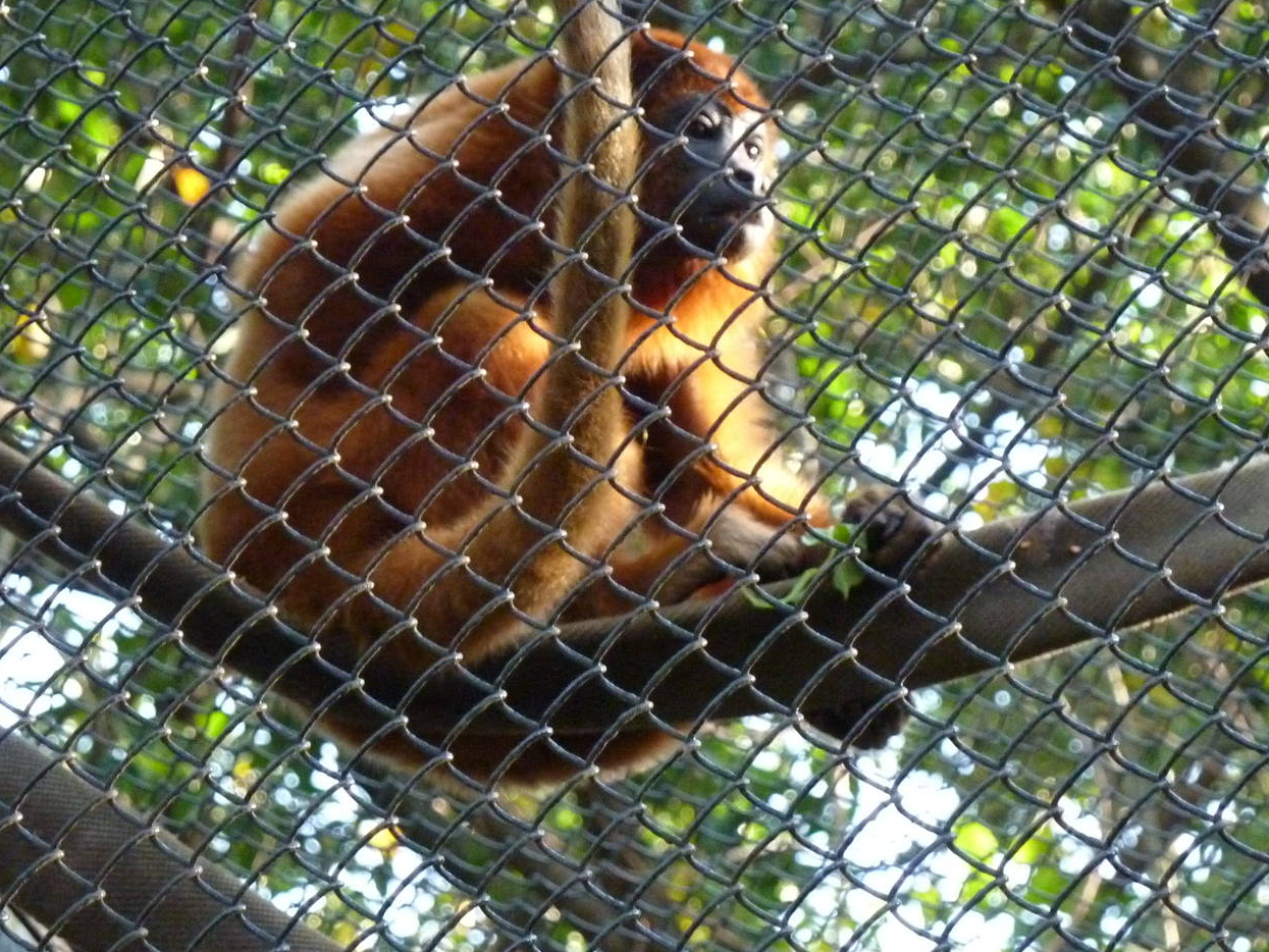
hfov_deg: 9.7
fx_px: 7443
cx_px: 576
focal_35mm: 203
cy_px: 386
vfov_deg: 7.3
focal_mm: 25.9
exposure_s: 1/125
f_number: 4.5
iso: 800
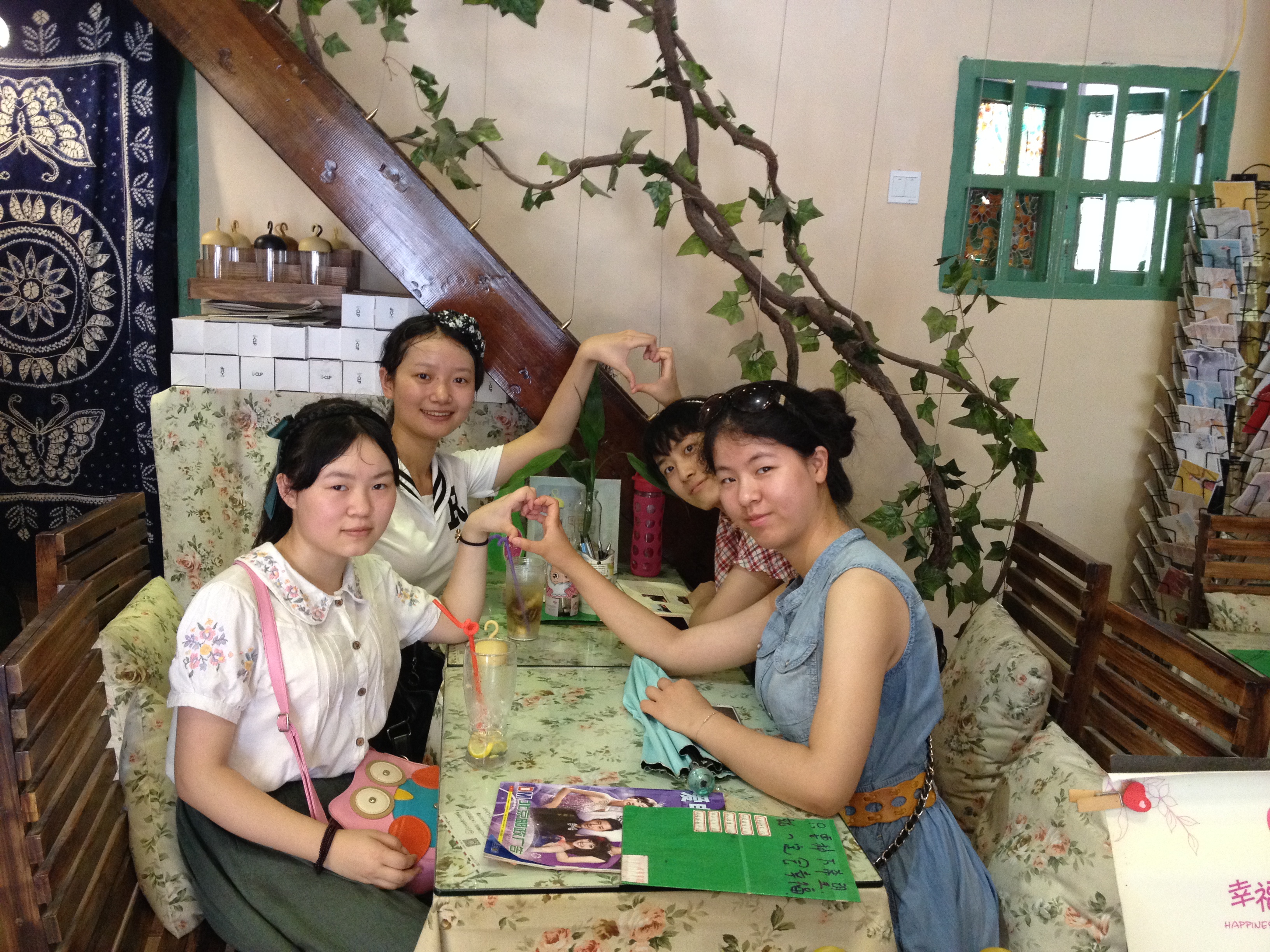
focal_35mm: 35
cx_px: 635
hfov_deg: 52.6
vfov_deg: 40.7
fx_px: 1284
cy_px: 476
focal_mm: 4.28
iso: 250
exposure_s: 1/20
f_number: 2.4
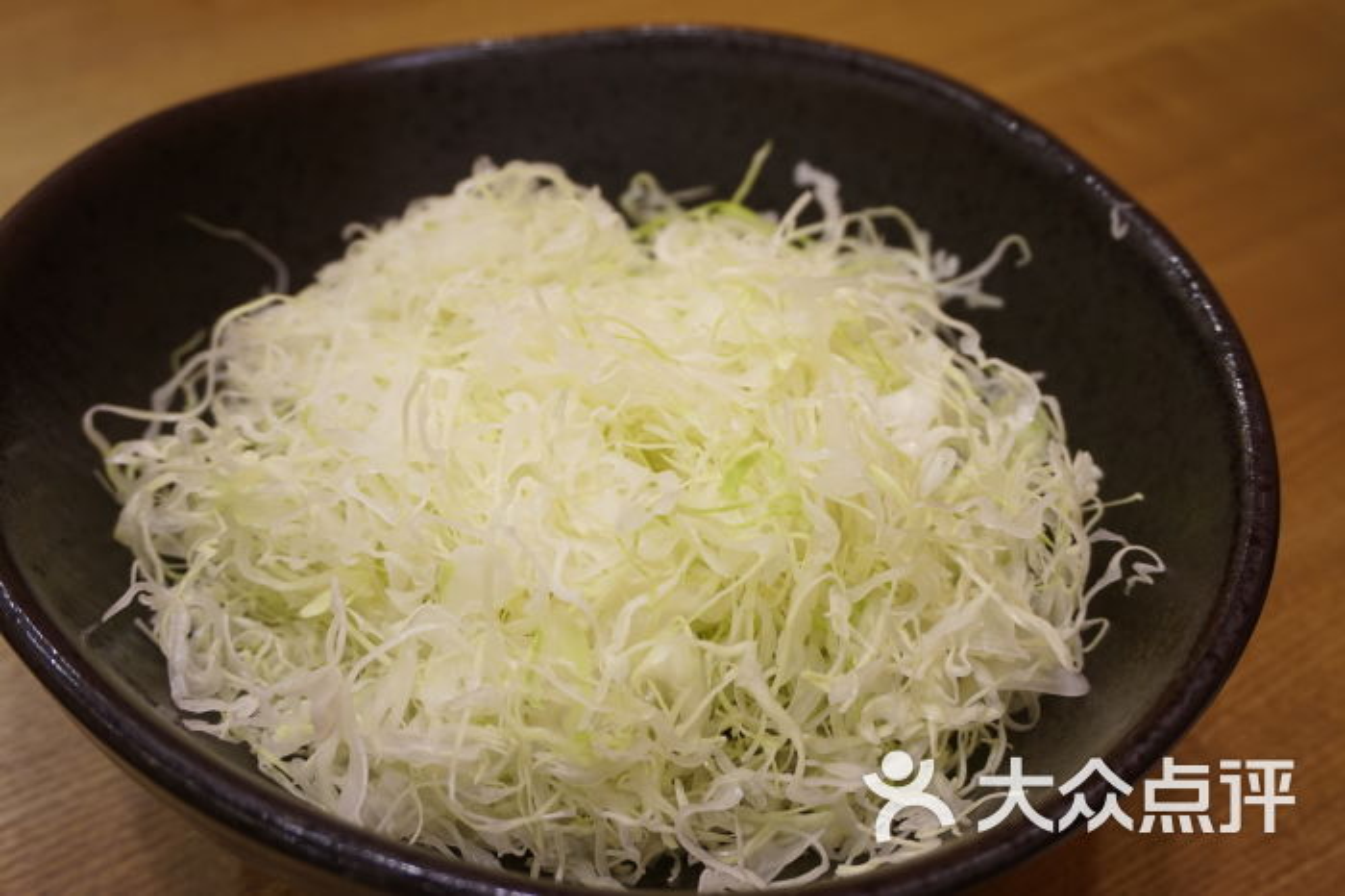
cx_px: 672
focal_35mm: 39
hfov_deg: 49.6
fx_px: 1456
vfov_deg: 34.2
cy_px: 448
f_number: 4.5
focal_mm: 26
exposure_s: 1/20
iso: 500
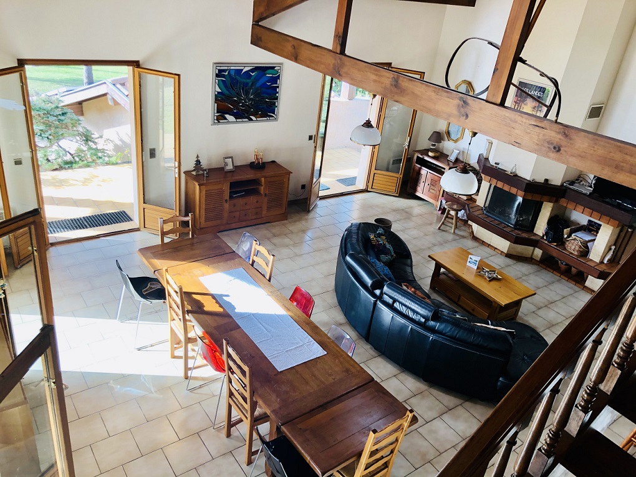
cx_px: 318
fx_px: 514
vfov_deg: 49.7
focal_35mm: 28
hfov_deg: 63.4
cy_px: 238
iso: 64
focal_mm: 4
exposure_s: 1/120
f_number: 1.8
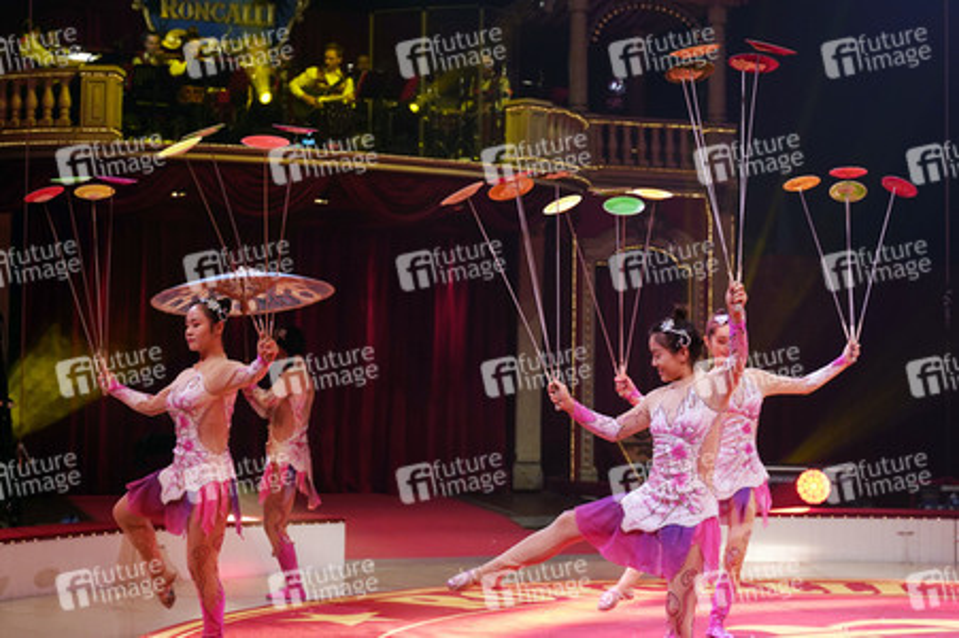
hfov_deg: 34.0
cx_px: 480
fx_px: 1571
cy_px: 319
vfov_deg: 23.0
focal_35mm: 59
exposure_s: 1/320
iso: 1600
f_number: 4.5
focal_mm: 59
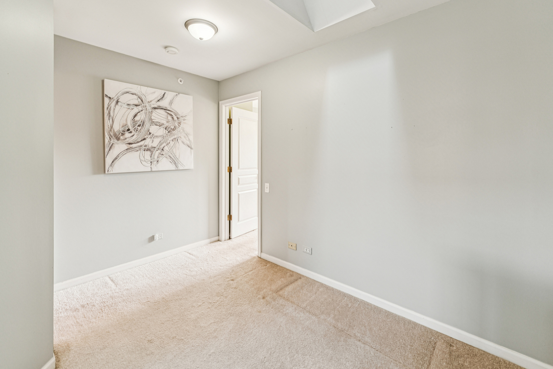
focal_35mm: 14
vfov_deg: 81.2
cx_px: 276
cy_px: 184
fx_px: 215
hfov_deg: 104.2
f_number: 2.8
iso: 400
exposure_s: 1/30
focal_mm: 14
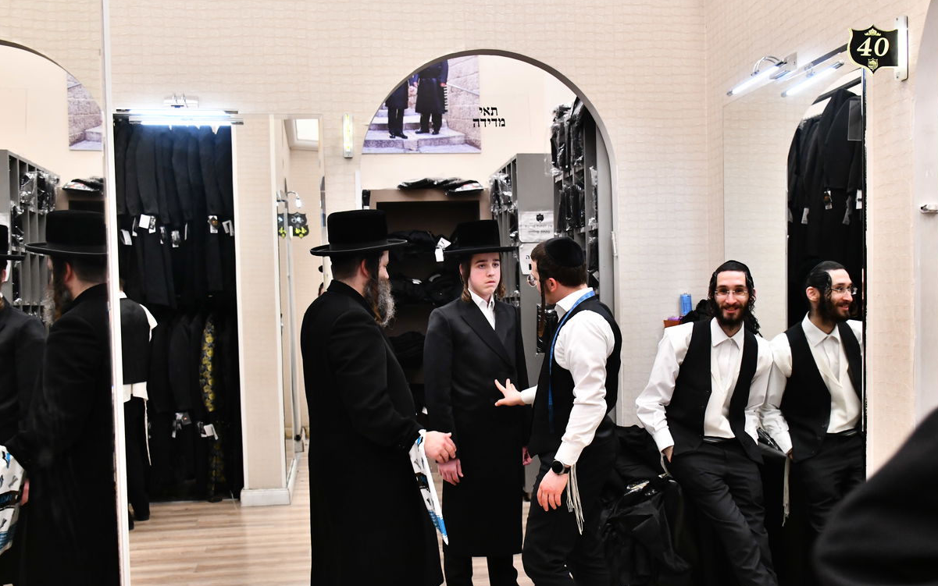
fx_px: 972
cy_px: 348
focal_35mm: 38
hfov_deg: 51.5
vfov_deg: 33.5
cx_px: 496
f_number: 5.6
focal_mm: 32
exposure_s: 1/160
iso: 2500
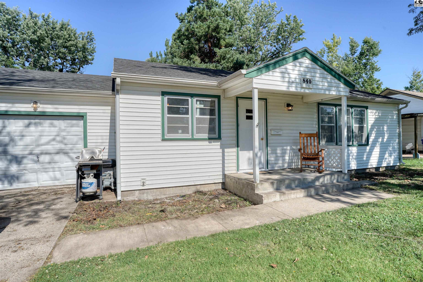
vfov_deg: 61.9
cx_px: 212
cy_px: 141
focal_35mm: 20
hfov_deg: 84.0
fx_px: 235
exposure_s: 1/320
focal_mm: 20
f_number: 9
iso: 100
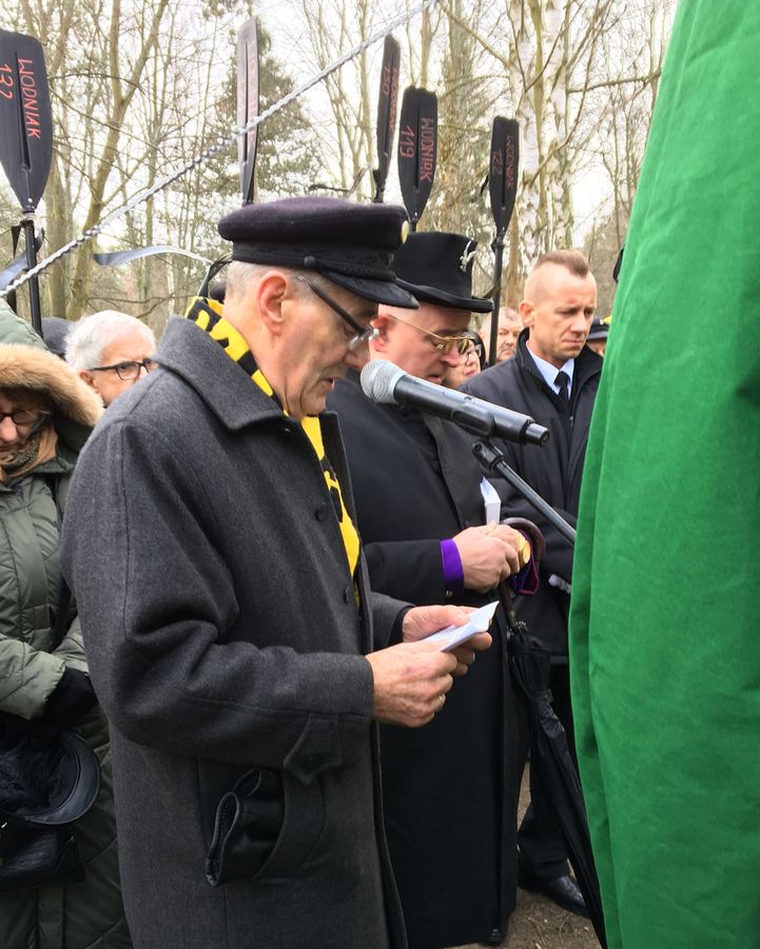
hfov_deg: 39.1
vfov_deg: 47.5
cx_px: 352
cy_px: 593
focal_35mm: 38
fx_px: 1068
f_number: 2.2
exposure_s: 1/33
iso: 32
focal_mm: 4.15
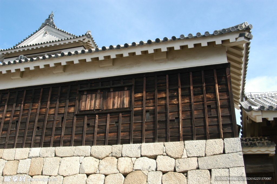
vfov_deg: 36.8
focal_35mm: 36
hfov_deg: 53.2
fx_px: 277
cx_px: 138
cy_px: 92
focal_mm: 24
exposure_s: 1/200
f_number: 8
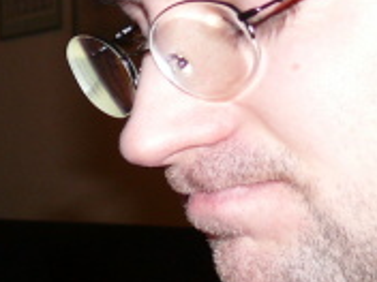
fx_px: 1732
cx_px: -201
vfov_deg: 9.3
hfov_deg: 11.8
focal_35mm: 159
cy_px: 252
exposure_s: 1/30
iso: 100
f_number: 2.8
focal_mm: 7.4
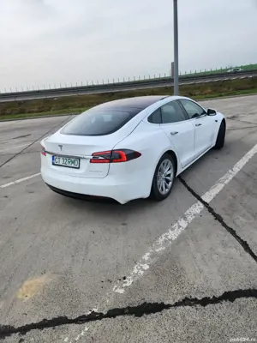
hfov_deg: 58.9
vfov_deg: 73.9
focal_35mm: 23
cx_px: 128
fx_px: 228
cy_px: 172
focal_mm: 5.4
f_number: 1.8
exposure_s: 1/539
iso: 20
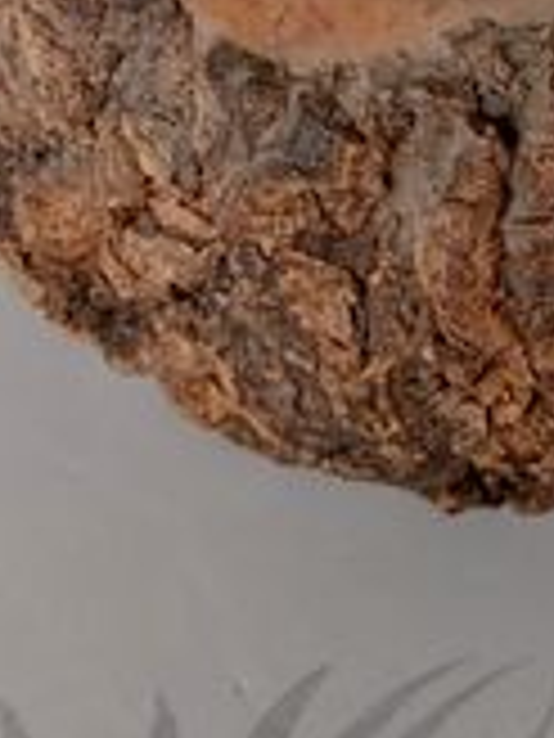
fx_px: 3244
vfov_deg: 11.0
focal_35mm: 152
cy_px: -1040
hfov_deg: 9.6
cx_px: 676
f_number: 1.8
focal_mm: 5.23
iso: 40
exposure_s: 1/50
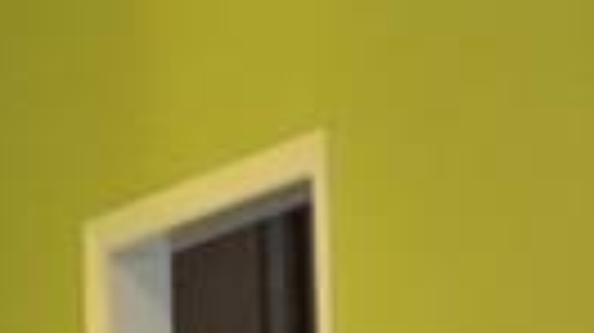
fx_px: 4014
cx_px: -405
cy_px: 628
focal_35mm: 255
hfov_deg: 8.2
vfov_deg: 4.7
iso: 400
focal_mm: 21
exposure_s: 1/60
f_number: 4
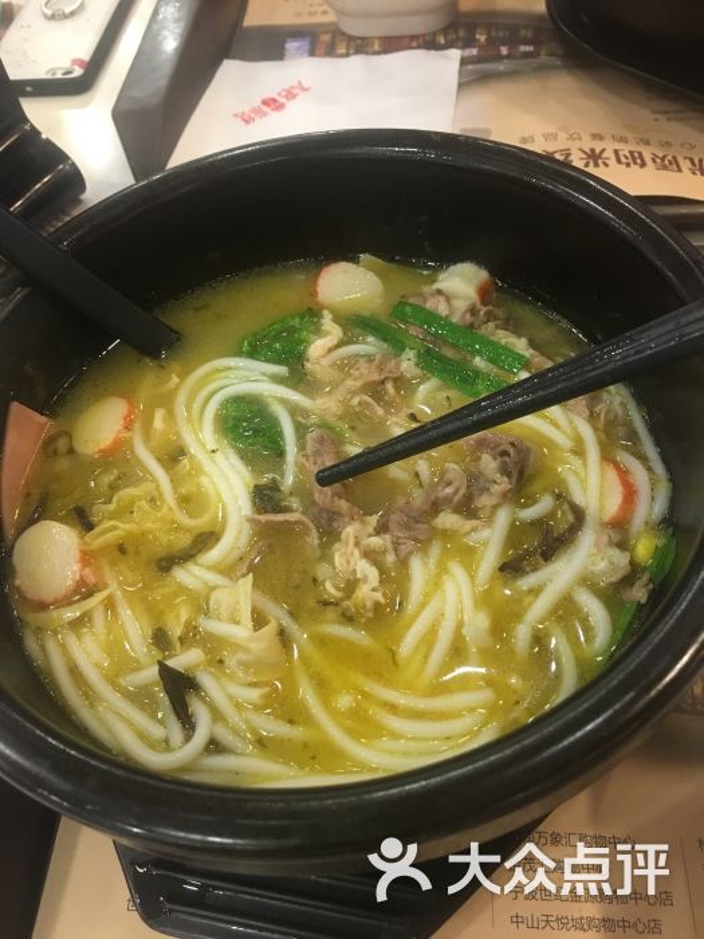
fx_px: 786
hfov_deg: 48.2
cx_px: 352
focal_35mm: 29
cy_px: 470
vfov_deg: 61.7
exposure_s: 1/33
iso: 200
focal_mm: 4.15
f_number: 2.2
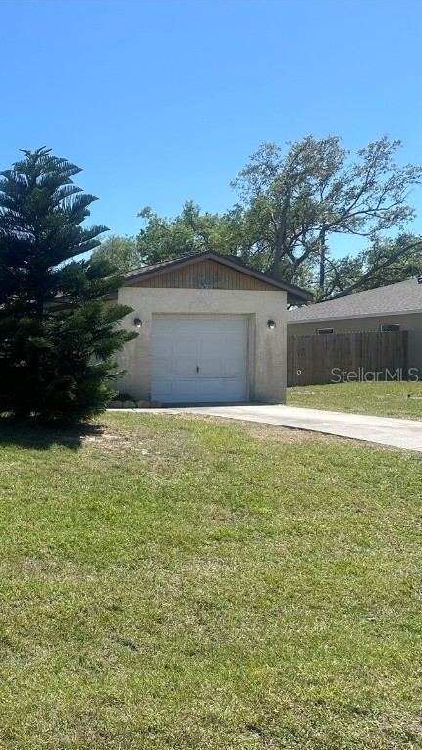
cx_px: -79
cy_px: 375
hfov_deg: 29.2
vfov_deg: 56.6
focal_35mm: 35
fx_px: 697
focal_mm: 6.86
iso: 80
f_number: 1.78
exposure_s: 1/4016
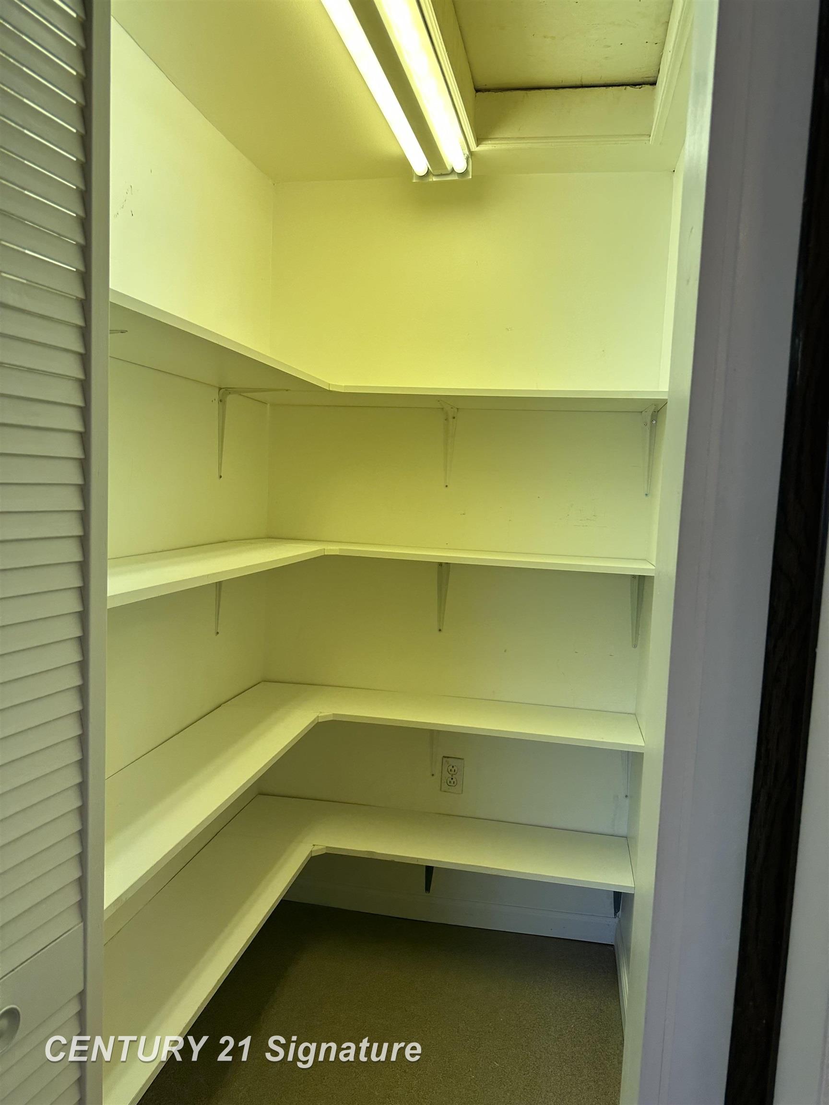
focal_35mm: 24
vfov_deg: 71.6
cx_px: 414
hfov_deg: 56.8
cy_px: 552
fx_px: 766
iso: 100
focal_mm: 6.86
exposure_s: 1/120
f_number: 1.78
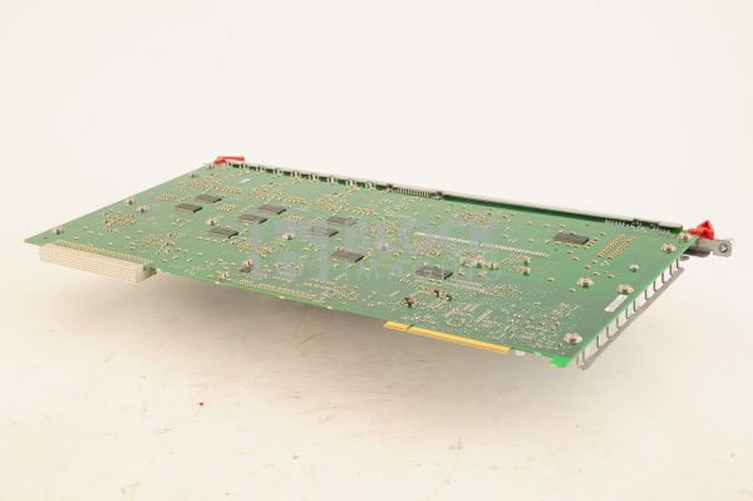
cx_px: 376
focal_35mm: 50
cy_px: 250
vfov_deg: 26.9
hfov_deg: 39.6
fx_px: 1045
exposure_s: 1/125
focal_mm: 50
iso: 1600
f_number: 13
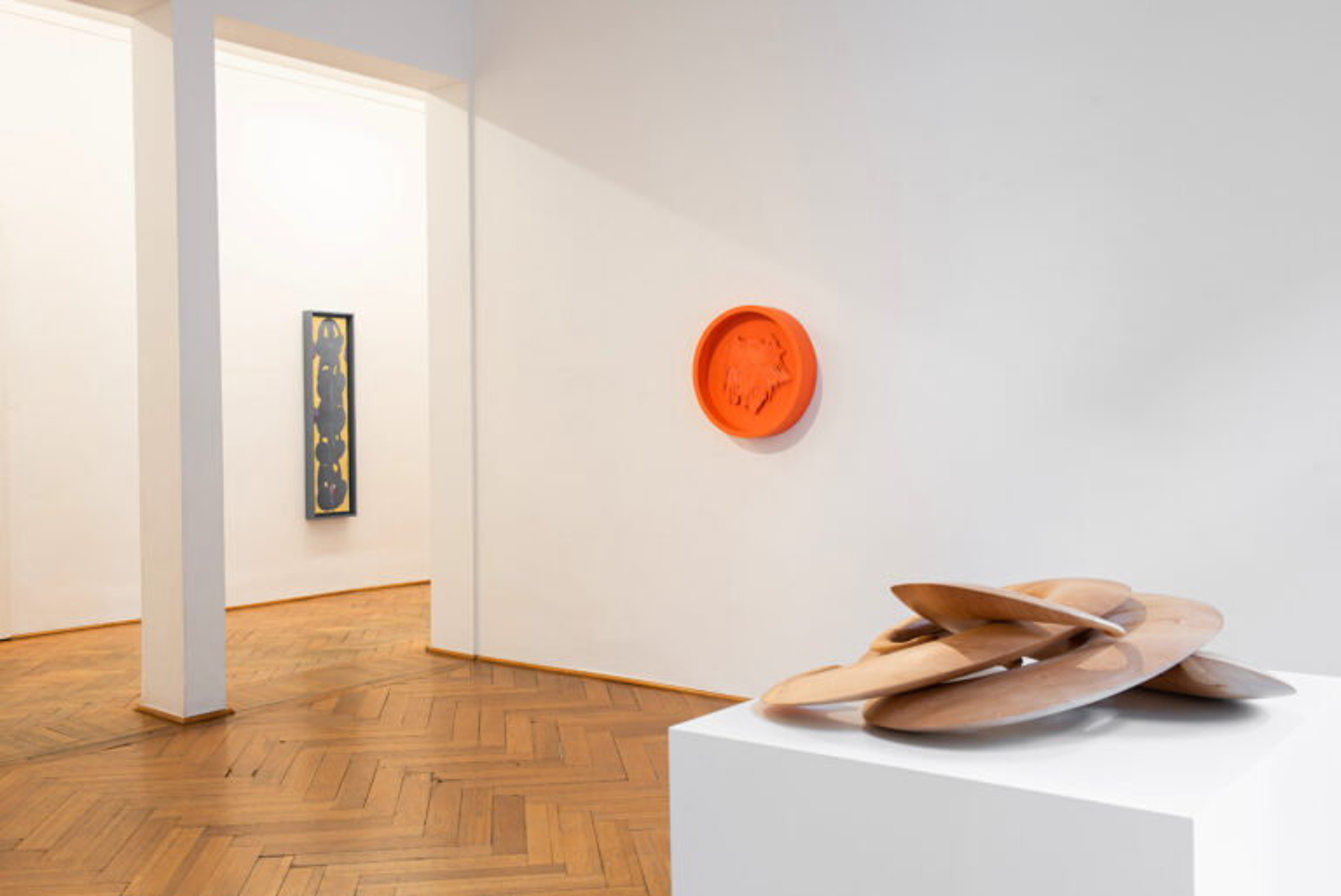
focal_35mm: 35
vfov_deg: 37.9
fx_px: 1304
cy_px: 448
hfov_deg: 54.4
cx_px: 670
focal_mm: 35
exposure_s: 1/4
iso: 100
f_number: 9
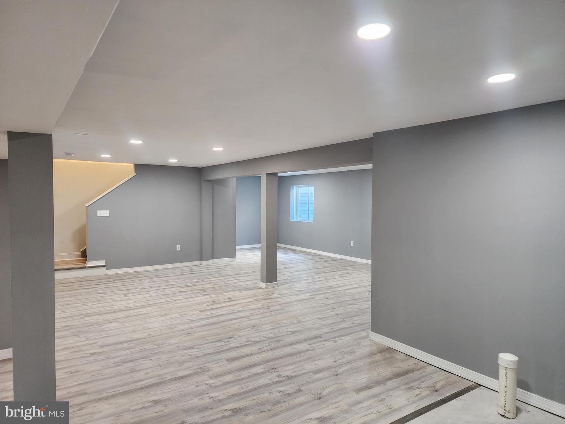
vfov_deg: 58.9
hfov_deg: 73.9
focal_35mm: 23
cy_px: 212
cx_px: 282
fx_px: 375
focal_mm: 6.4
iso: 500
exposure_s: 1/120
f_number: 1.8
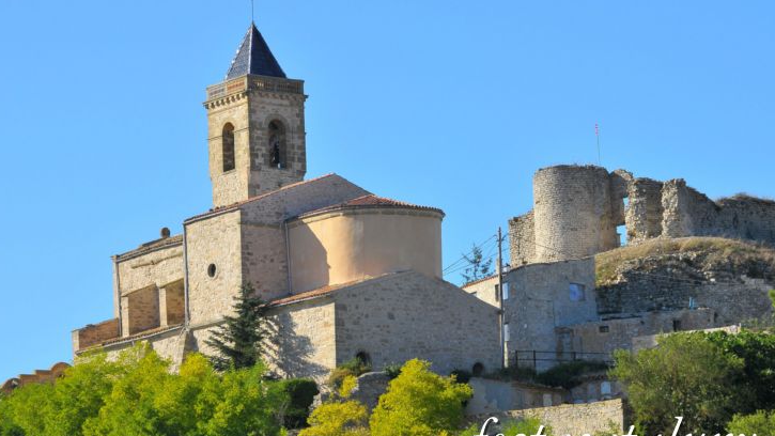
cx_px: 365
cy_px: 197
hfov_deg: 13.1
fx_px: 3382
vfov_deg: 7.4
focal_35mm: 165
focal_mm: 95
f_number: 9
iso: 250
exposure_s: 1/320
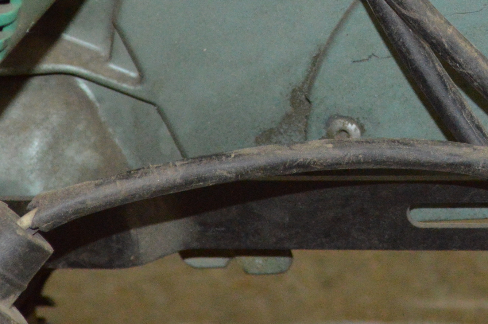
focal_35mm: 228
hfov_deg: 9.0
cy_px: -49
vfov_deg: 6.0
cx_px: 445
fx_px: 3083
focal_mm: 45
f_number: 5.3
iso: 2000
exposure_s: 1/30
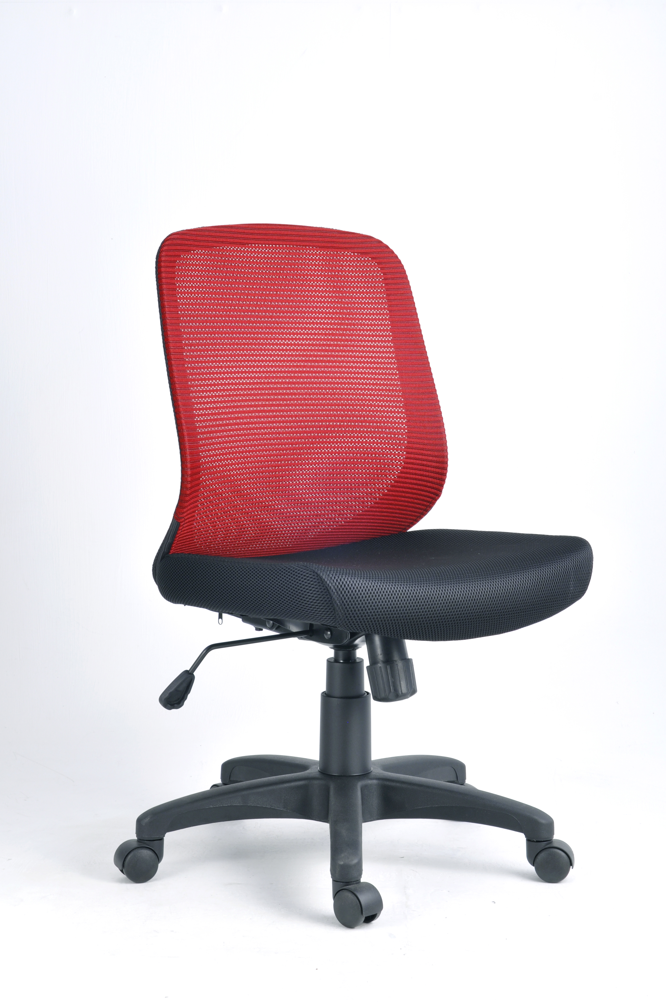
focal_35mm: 75
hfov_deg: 18.1
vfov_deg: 27.0
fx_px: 2086
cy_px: 501
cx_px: 333
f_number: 11
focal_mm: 50
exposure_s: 1/3
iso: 200
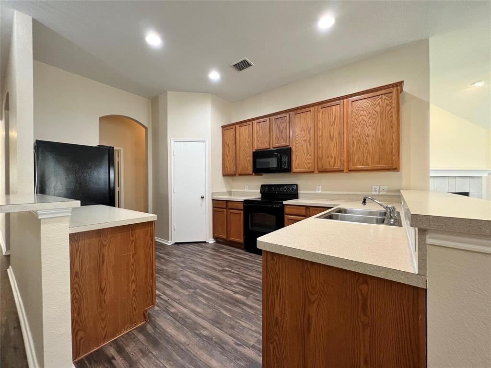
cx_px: 246
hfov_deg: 106.2
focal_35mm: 13
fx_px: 184
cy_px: 184
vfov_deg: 89.9
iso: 250
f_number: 1.8
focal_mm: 1.57
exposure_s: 1/60
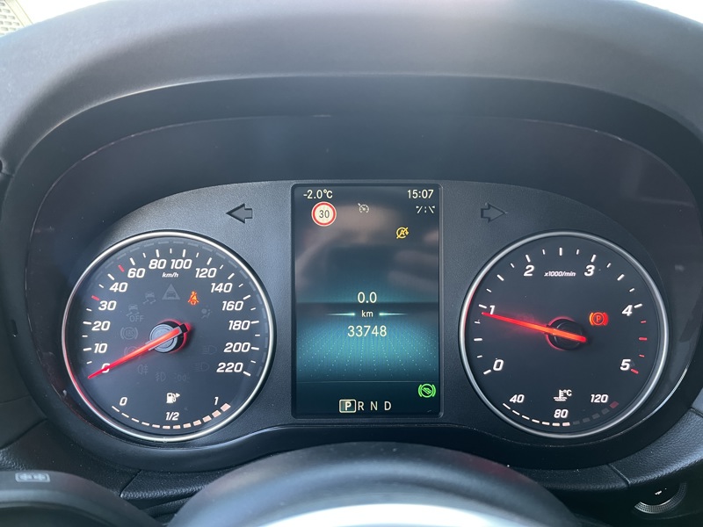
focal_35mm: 26
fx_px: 528
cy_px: 264
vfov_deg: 53.1
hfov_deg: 67.3
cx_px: 352
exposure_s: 1/56
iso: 250
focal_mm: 5.1
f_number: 1.6
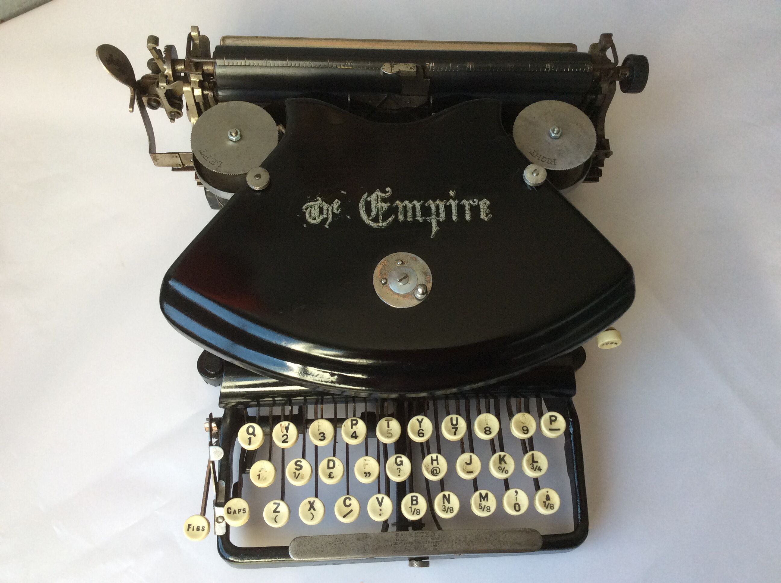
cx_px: 390
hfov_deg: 56.9
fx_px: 721
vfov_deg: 44.1
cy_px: 292
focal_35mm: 32
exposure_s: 1/100
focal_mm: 3.3
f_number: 2.4
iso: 64
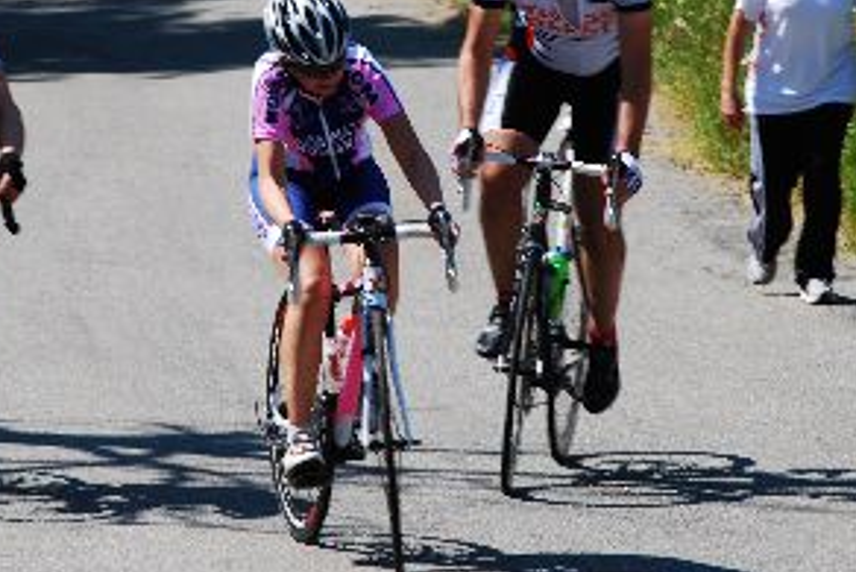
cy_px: 148
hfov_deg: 5.1
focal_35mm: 405
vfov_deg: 3.4
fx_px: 9629
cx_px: 302
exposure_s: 1/125
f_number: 10
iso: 100
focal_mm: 175
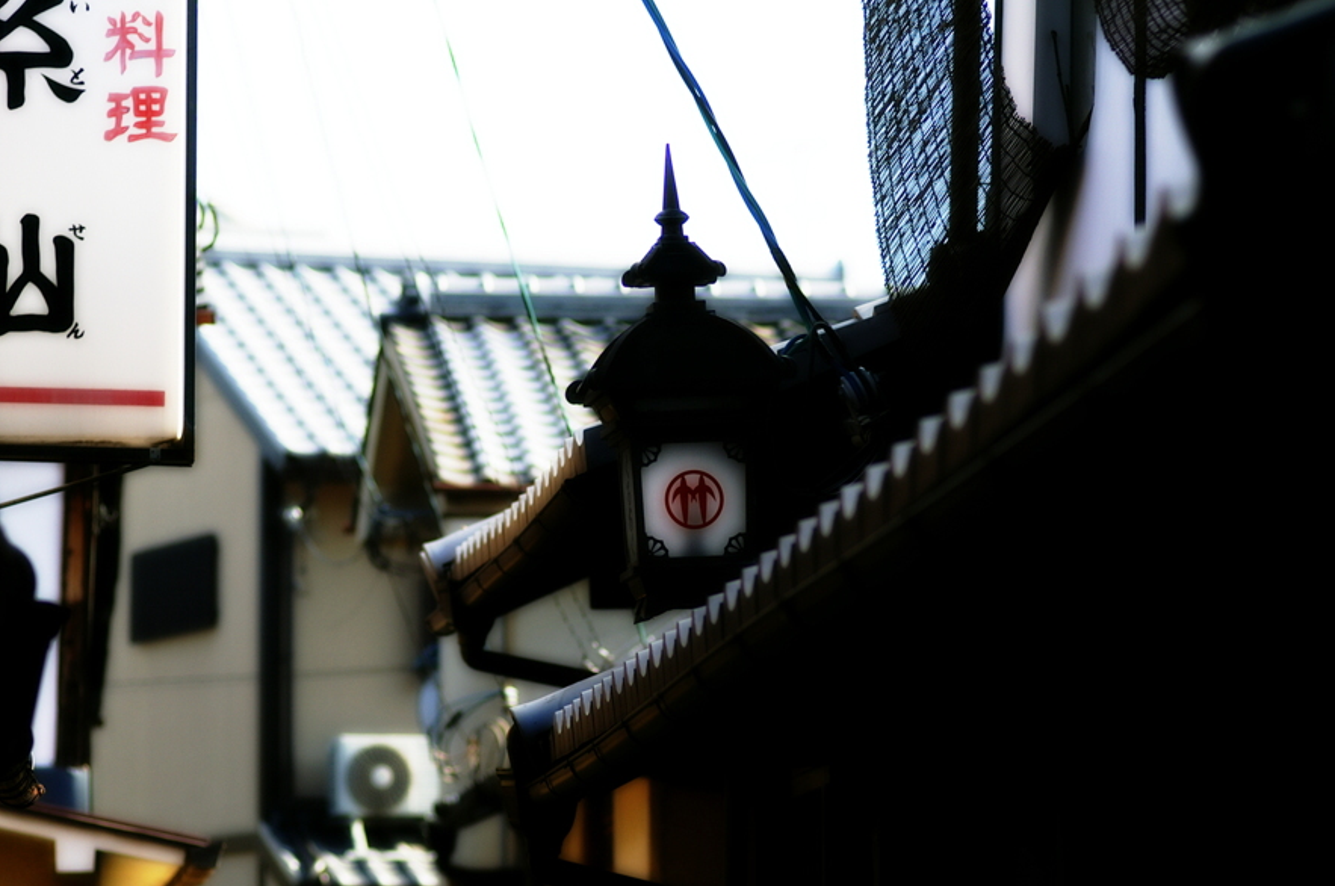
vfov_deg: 7.9
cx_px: 682
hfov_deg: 11.8
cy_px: 502
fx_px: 6443
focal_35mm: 174
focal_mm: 100
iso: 125
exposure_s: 1/1250
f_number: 3.5
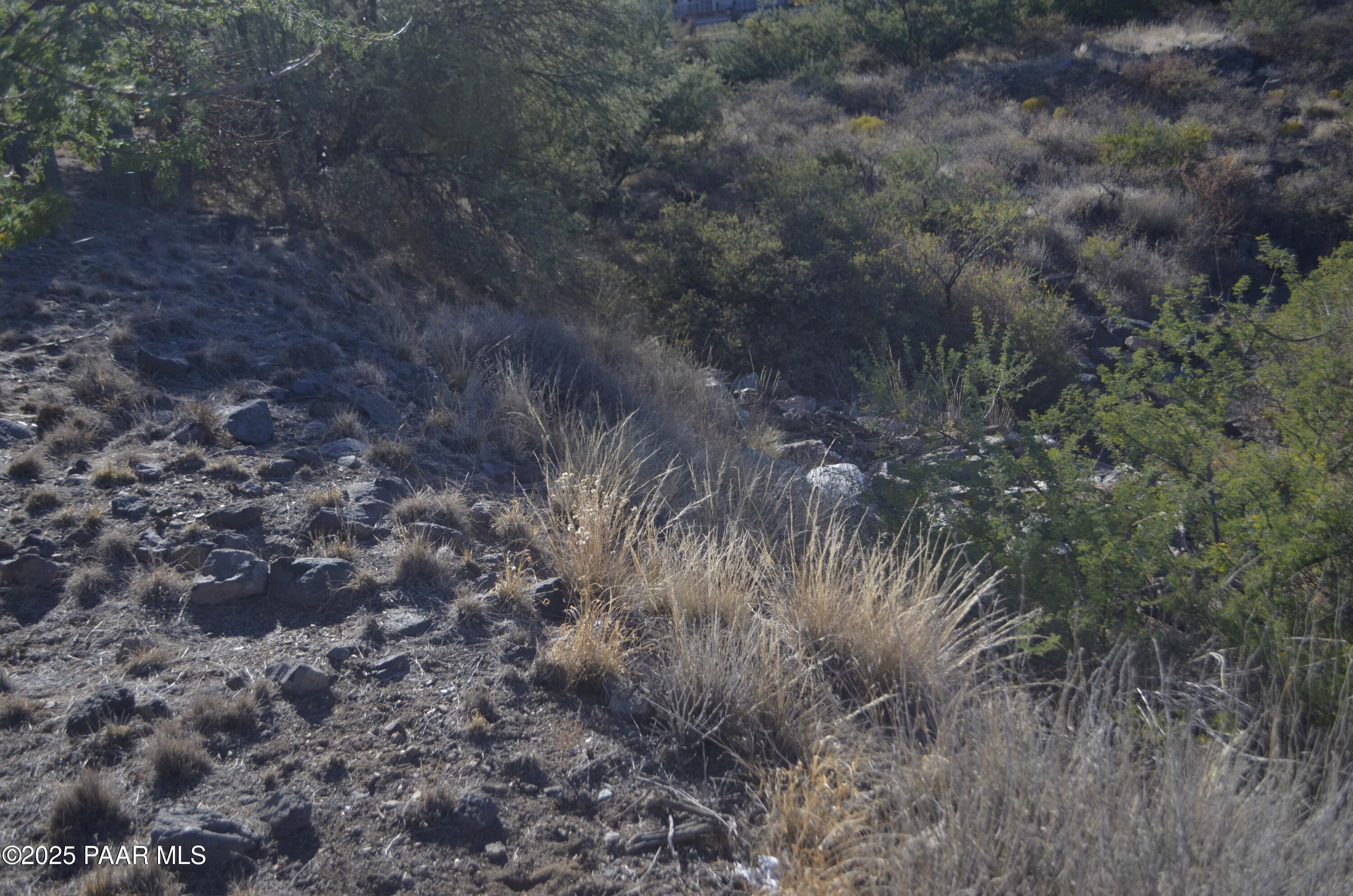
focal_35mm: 33
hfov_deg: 57.3
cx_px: 676
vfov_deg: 39.8
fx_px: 1238
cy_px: 448
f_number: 4
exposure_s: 1/1000
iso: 100
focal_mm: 22
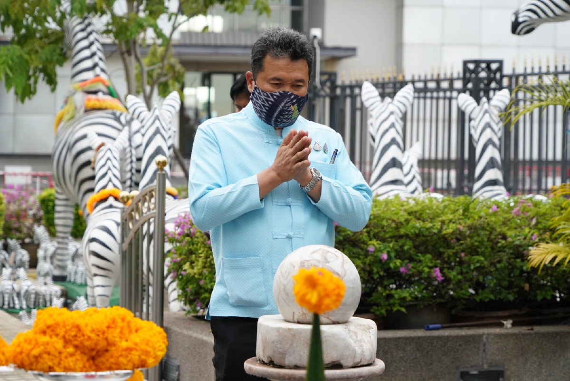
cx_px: 285
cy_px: 190
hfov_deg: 19.8
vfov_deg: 13.3
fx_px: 1631
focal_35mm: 103
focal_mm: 103
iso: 1000
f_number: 5.6
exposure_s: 1/350
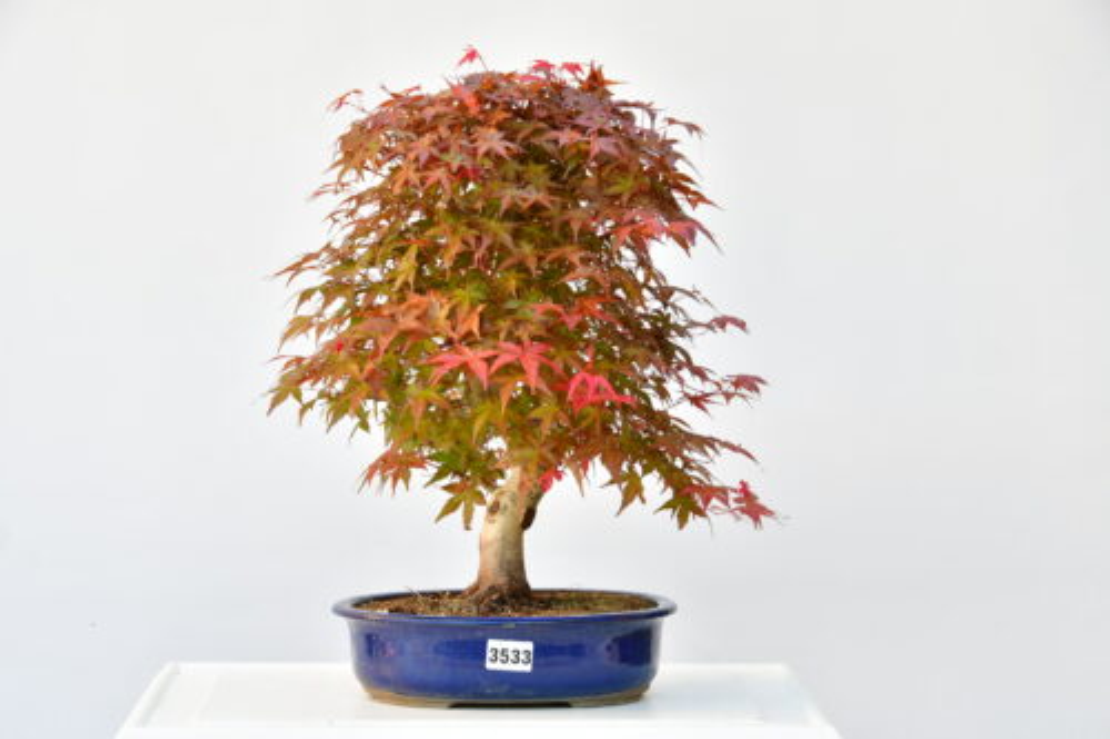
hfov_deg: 17.1
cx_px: 555
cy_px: 370
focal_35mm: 120
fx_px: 3699
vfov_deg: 11.4
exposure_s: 1/15
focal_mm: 80
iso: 100
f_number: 11
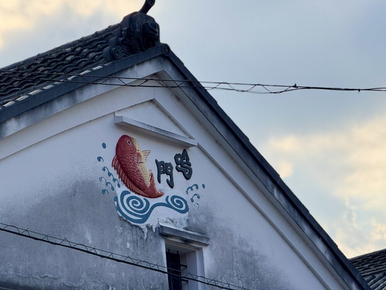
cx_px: 213
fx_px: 1606
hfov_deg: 13.7
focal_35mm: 144
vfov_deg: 10.3
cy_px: 130
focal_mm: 15.66
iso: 80
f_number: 2.8
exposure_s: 1/1916
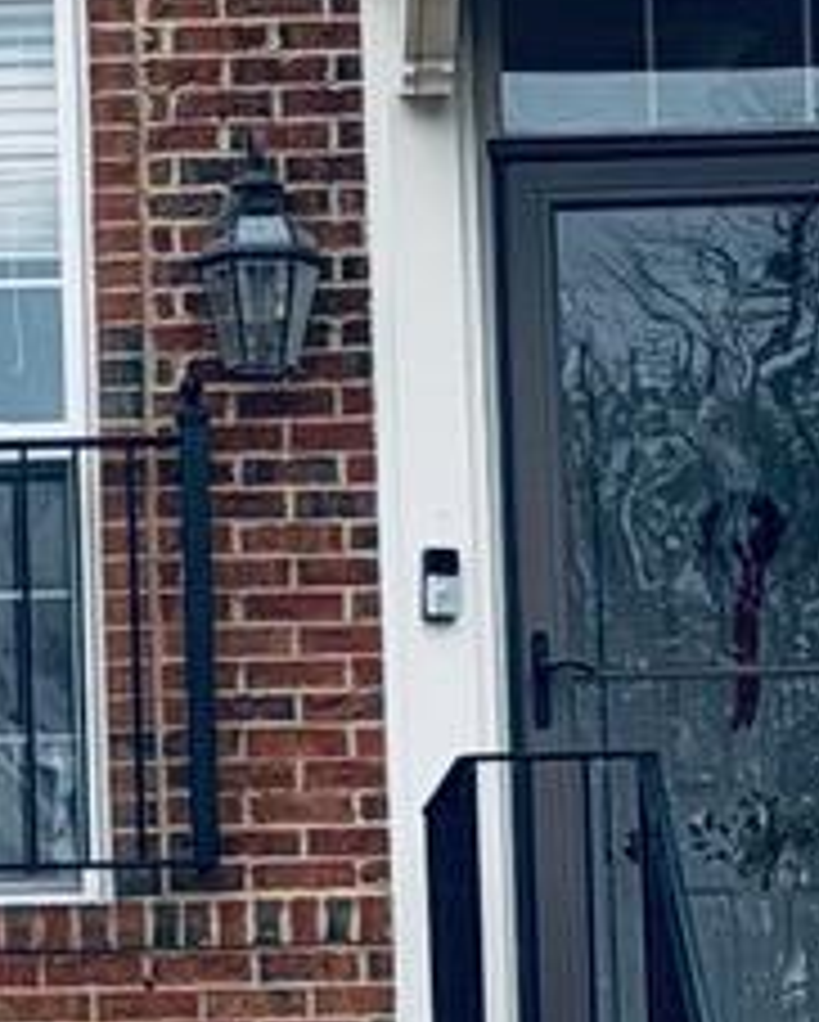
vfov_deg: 6.1
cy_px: 828
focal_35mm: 317
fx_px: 9592
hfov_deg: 4.8
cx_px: -810
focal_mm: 6.76
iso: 64
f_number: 1.78
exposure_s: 1/530
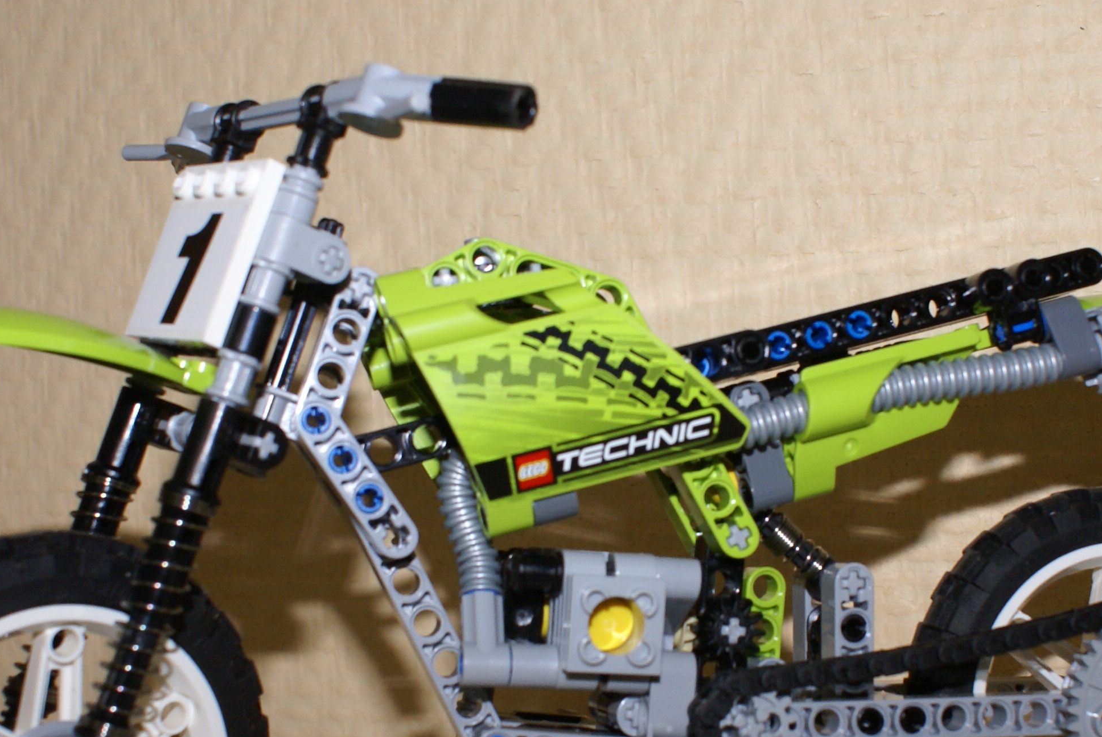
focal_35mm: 60
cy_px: 459
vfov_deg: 22.6
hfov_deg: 33.3
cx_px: 604
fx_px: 1839
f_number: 5.6
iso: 400
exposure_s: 1/60
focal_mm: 20
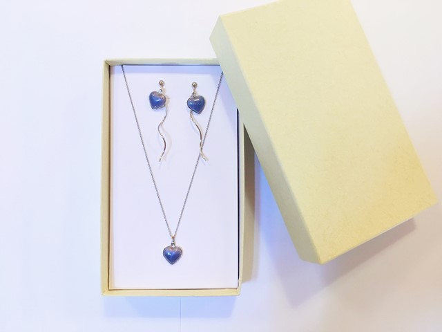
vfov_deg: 48.2
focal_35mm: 29
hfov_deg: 61.7
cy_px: 166
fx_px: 370
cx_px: 221
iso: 80
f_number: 2.2
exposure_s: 1/30
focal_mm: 4.15
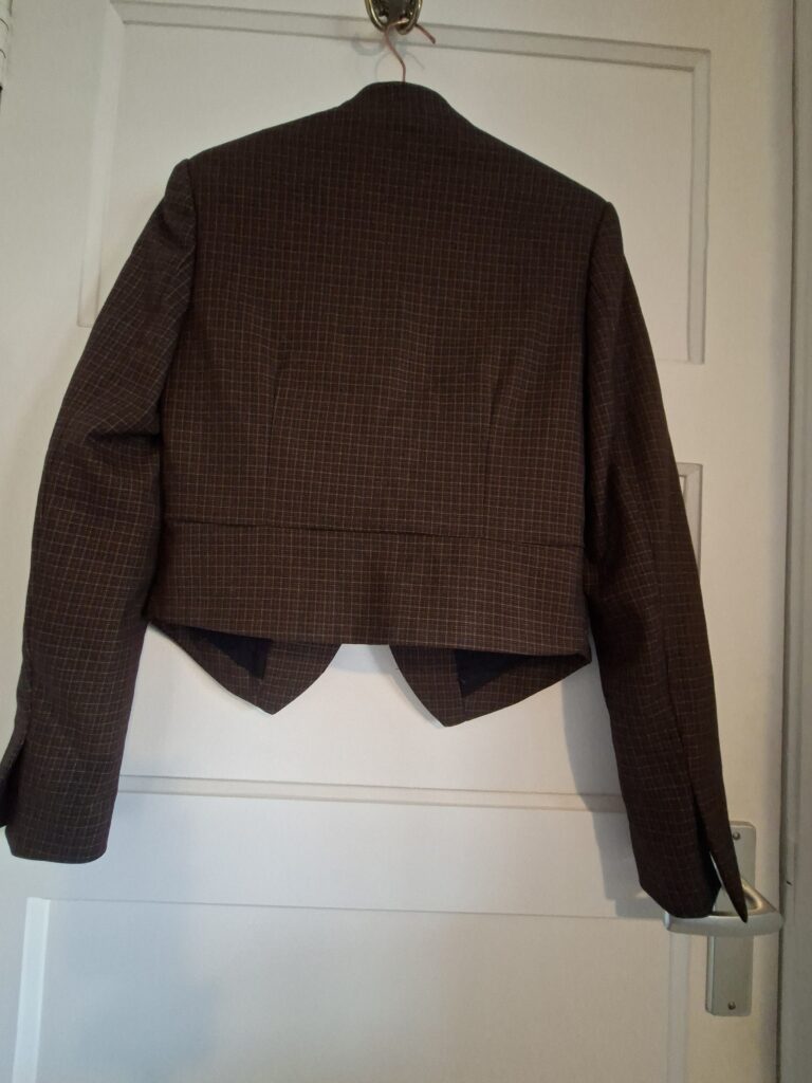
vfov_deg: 106.2
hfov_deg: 89.9
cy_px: 542
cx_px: 406
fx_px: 407
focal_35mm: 13
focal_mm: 1.74
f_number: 2.2
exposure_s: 1/20
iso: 500
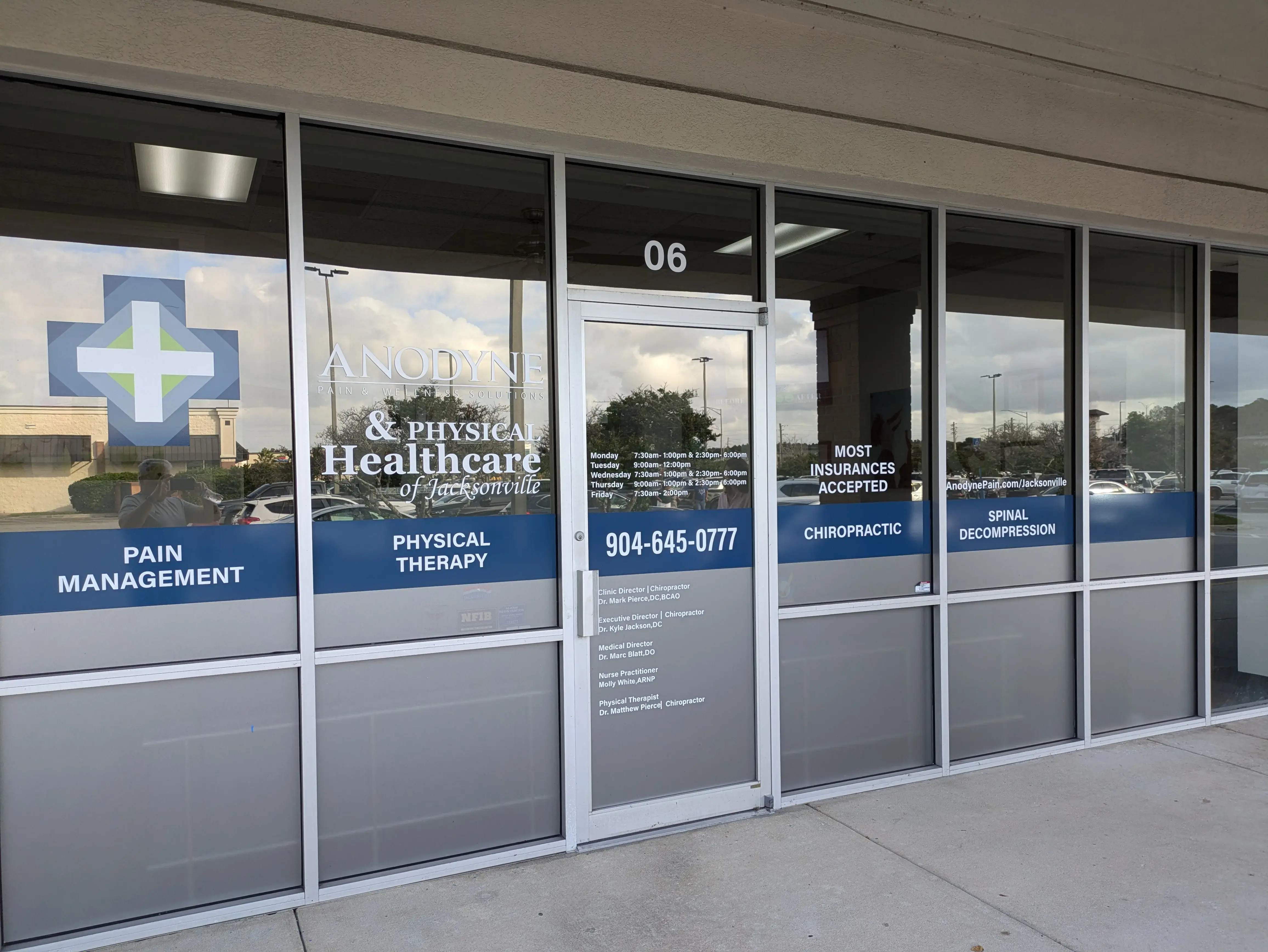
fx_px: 916
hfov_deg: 69.4
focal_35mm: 25
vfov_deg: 54.9
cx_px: 634
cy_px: 476
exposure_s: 1/309
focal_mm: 5.43
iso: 49
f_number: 1.89
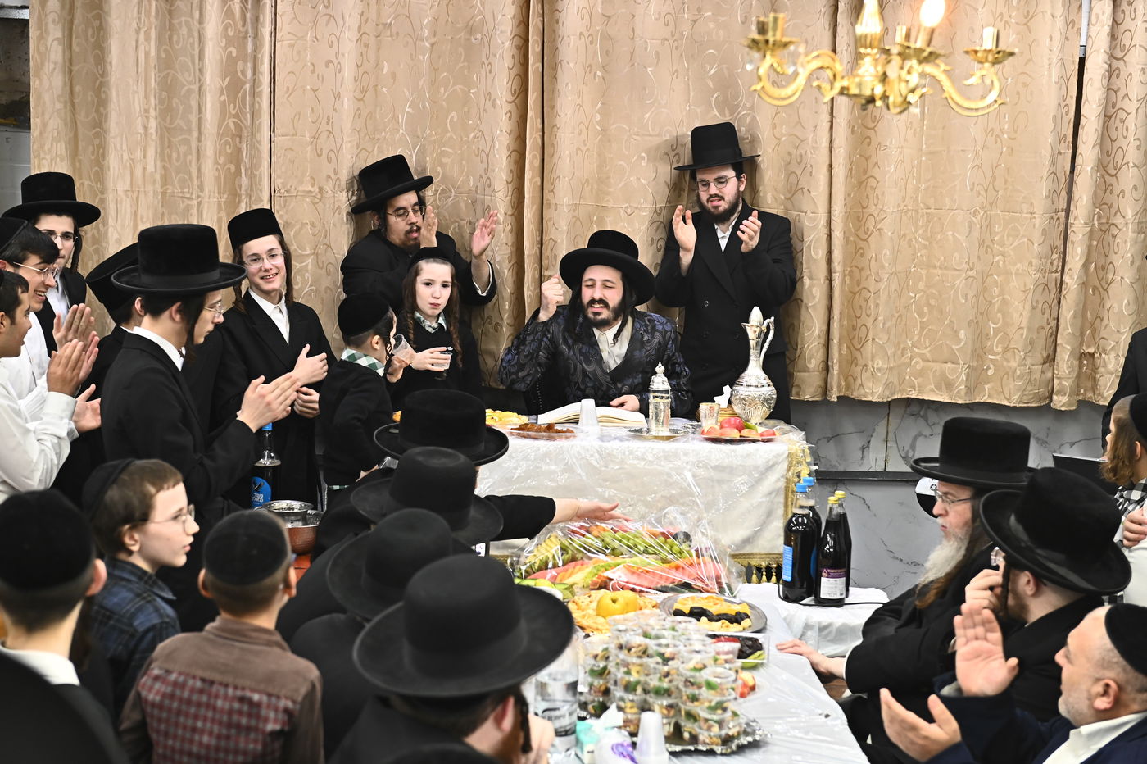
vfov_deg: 19.4
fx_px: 2229
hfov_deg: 28.9
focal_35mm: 70
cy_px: 382
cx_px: 574
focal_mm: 70
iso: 2000
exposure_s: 1/200
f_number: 4.5
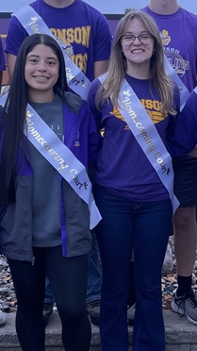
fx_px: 697
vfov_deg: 28.2
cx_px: 168
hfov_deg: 15.9
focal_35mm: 75
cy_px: 170
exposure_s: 1/60
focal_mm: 5.1
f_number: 1.6
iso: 64
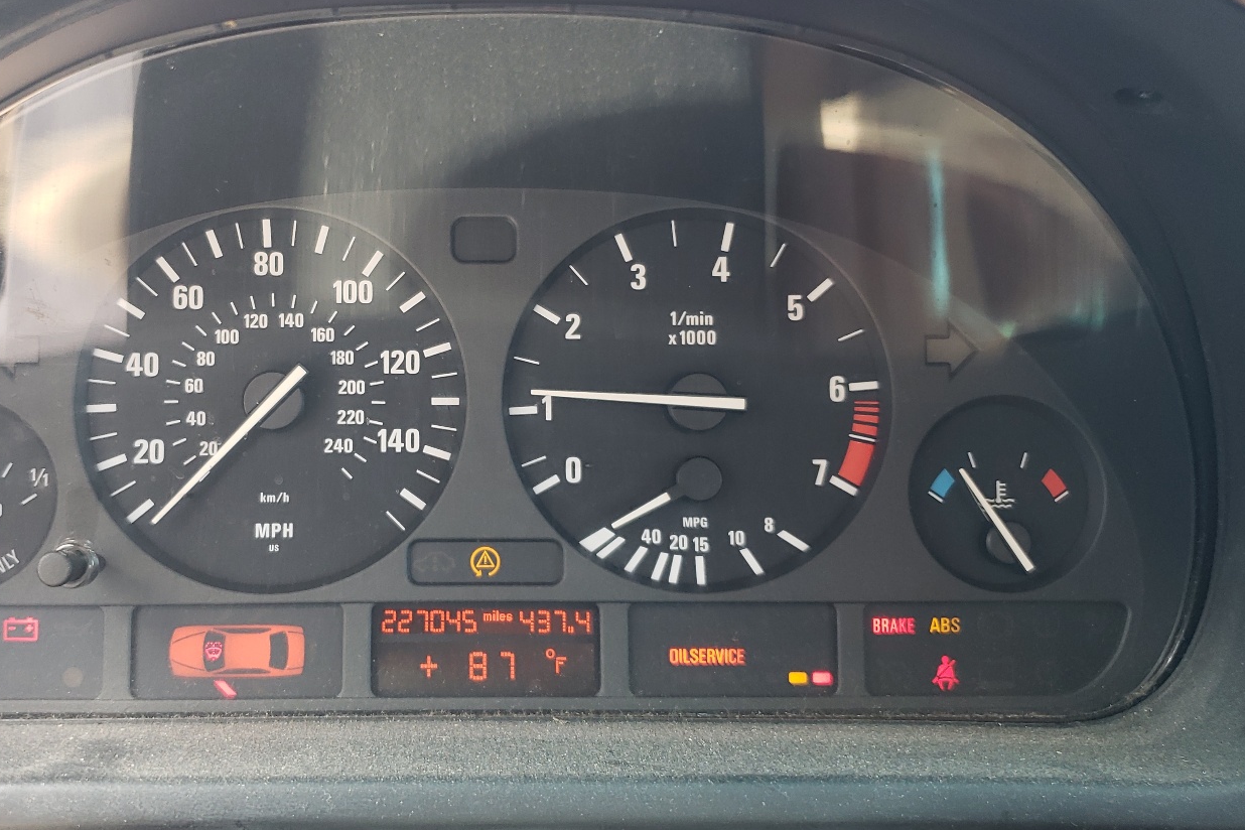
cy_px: 405
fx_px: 1210
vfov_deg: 37.8
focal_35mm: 35
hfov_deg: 54.0
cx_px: 485
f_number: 1.5
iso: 71
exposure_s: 1/60.2
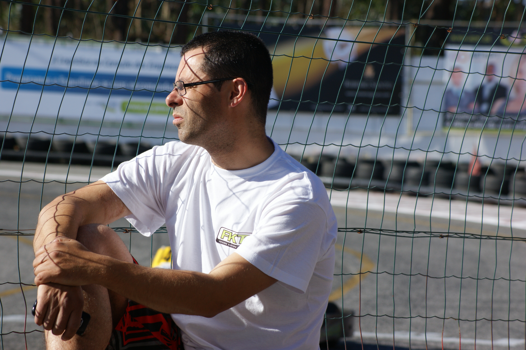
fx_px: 2190
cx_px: 263
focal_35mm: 150
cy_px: 175
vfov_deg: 9.1
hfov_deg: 13.7
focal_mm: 100
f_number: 6.3
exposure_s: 1/500
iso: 100
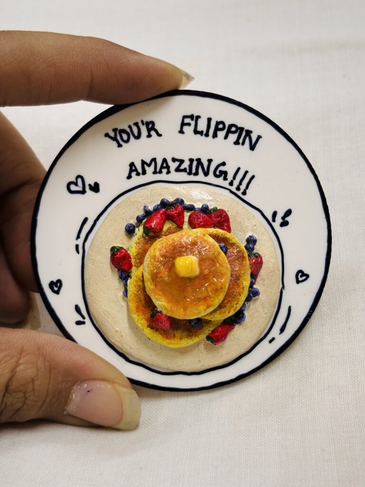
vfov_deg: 36.8
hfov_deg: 28.0
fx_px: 731
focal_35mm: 52
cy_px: 244
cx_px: 182
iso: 64
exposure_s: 1/50
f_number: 1.6
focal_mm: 5.96
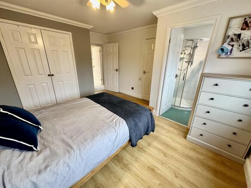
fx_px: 101
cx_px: 126
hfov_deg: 102.1
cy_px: 94
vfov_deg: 85.7
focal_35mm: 14
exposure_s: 1/100
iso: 250
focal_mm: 2.22
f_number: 2.2
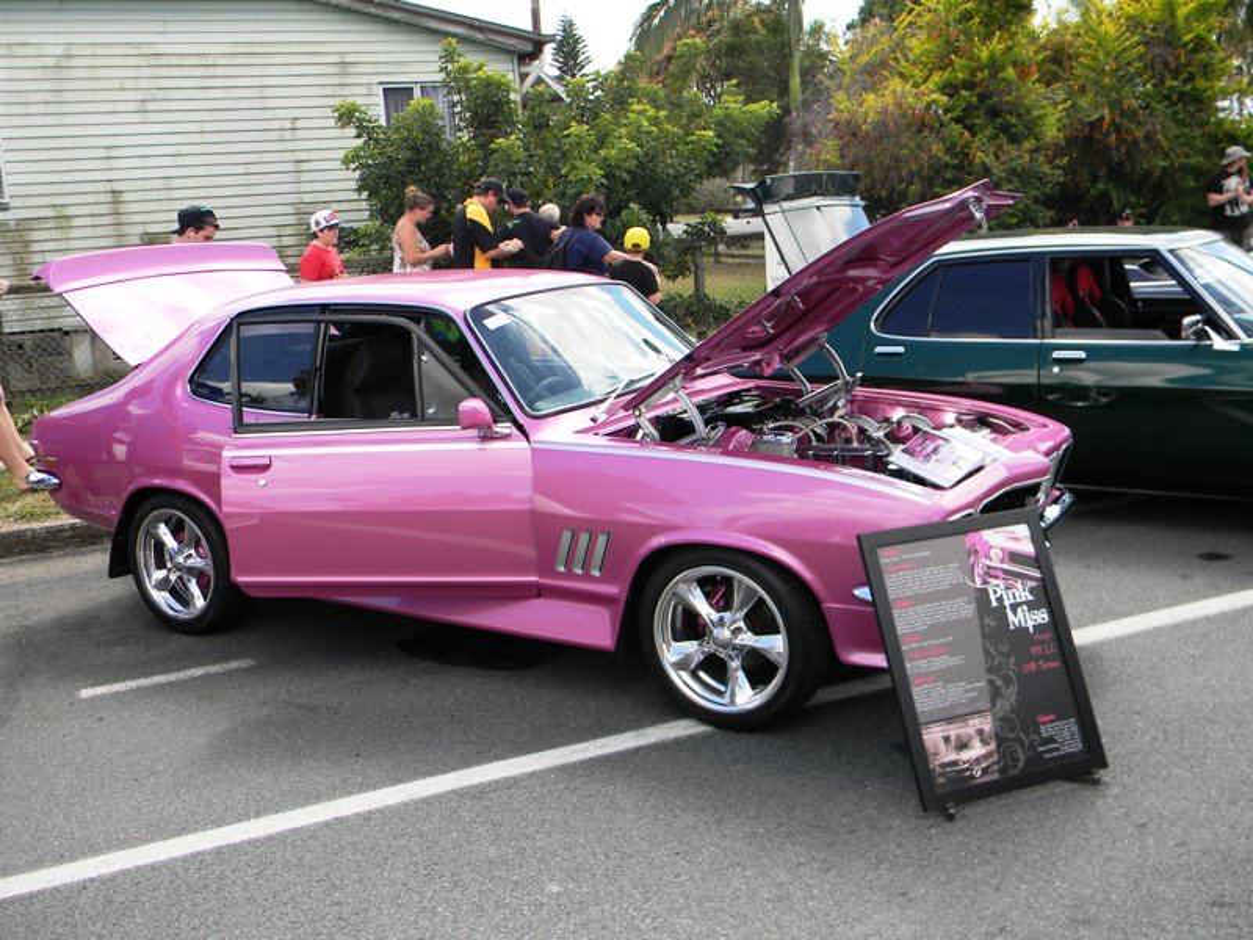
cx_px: 626
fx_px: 1303
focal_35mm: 36
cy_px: 470
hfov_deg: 51.4
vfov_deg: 39.7
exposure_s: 1/305
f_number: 3.7
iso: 80
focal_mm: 6.4
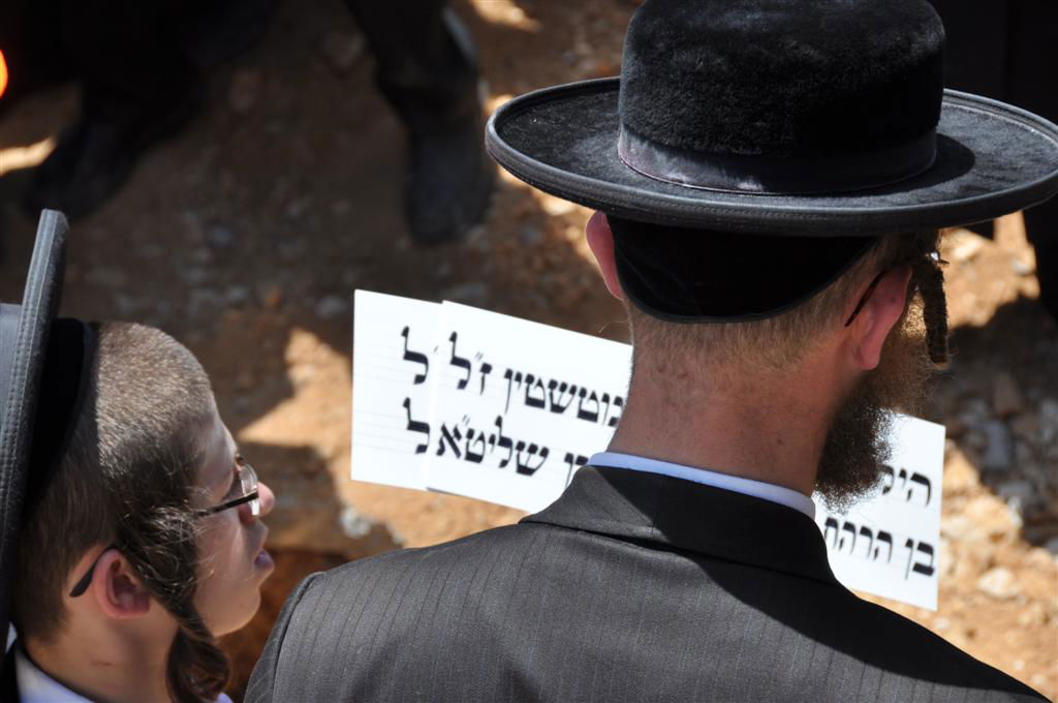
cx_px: 529
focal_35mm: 168
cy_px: 352
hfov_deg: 12.2
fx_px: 4931
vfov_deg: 8.1
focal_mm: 112
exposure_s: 1/400
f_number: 10
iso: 200
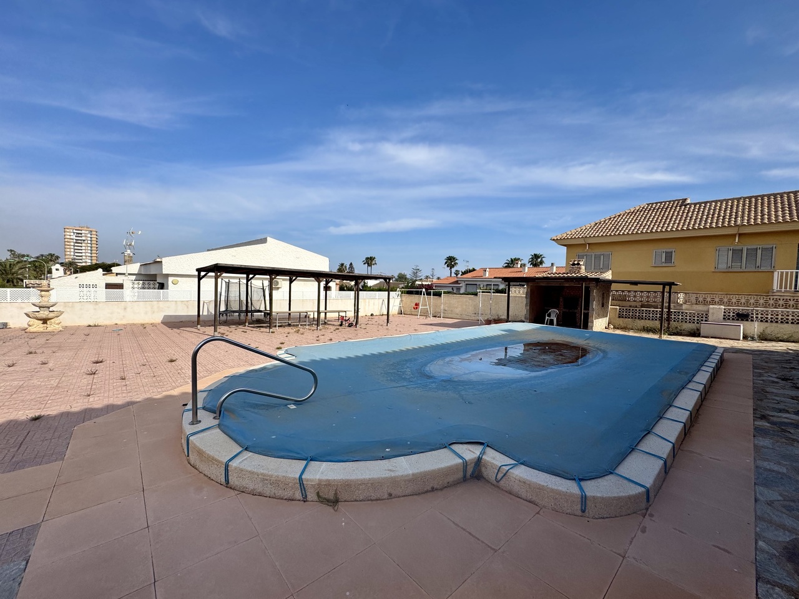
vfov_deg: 85.7
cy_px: 300
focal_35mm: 14
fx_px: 323
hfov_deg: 102.1
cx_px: 400
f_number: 2.2
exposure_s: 1/2985
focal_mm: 2.22
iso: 50
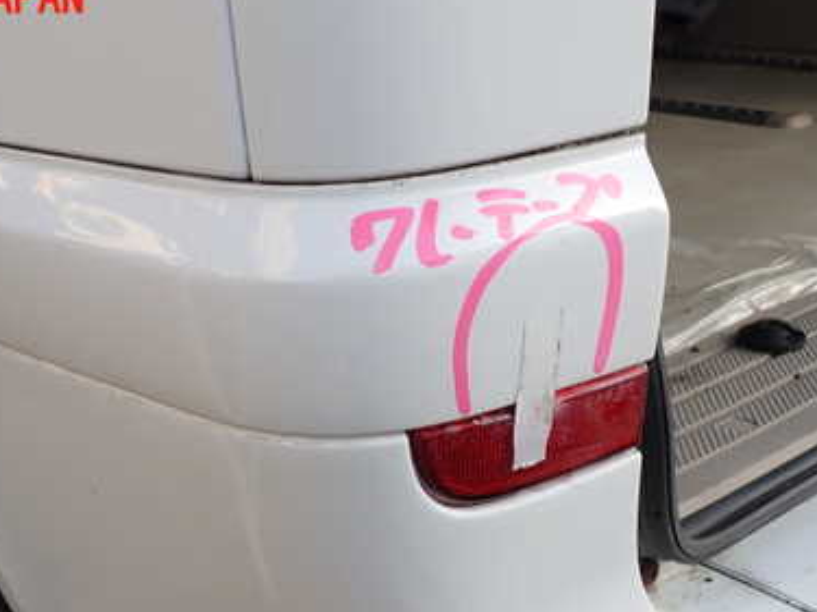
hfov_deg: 39.6
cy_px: 462
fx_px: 1133
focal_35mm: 48
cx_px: 342
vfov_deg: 29.7
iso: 100
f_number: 3.2
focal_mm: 5.4
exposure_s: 1/200
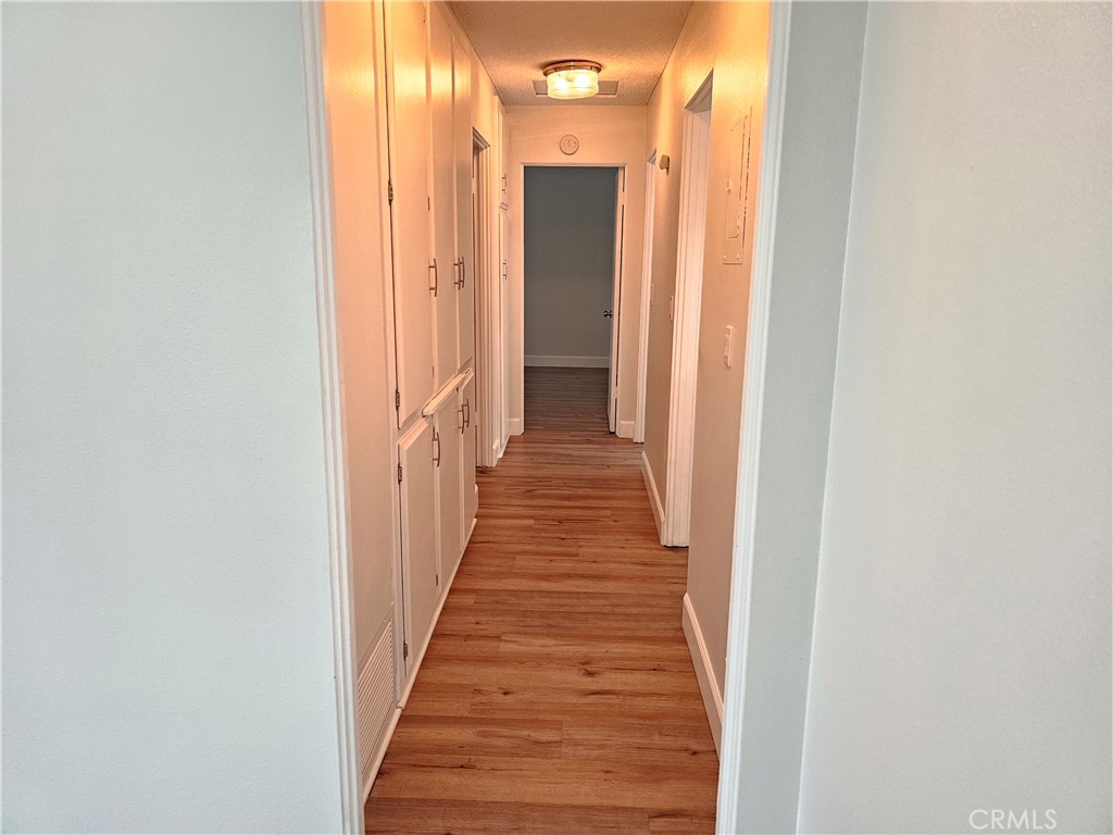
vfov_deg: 58.9
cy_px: 418
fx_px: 740
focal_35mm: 23
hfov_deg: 73.9
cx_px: 556
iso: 640
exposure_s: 1/60
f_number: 1.7
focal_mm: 6.3
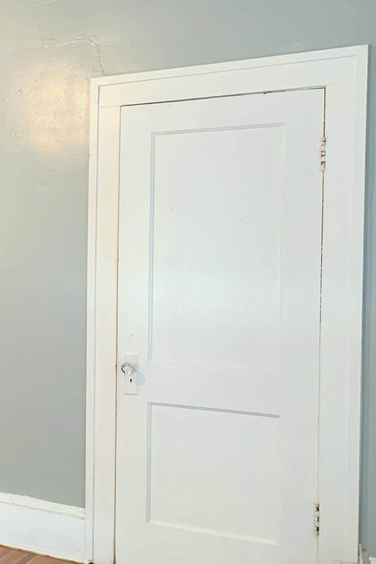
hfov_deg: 22.9
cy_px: 249
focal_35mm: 52
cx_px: -123
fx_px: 815
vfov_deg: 38.1
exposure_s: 1/60
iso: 250
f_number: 1.8
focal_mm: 4.25
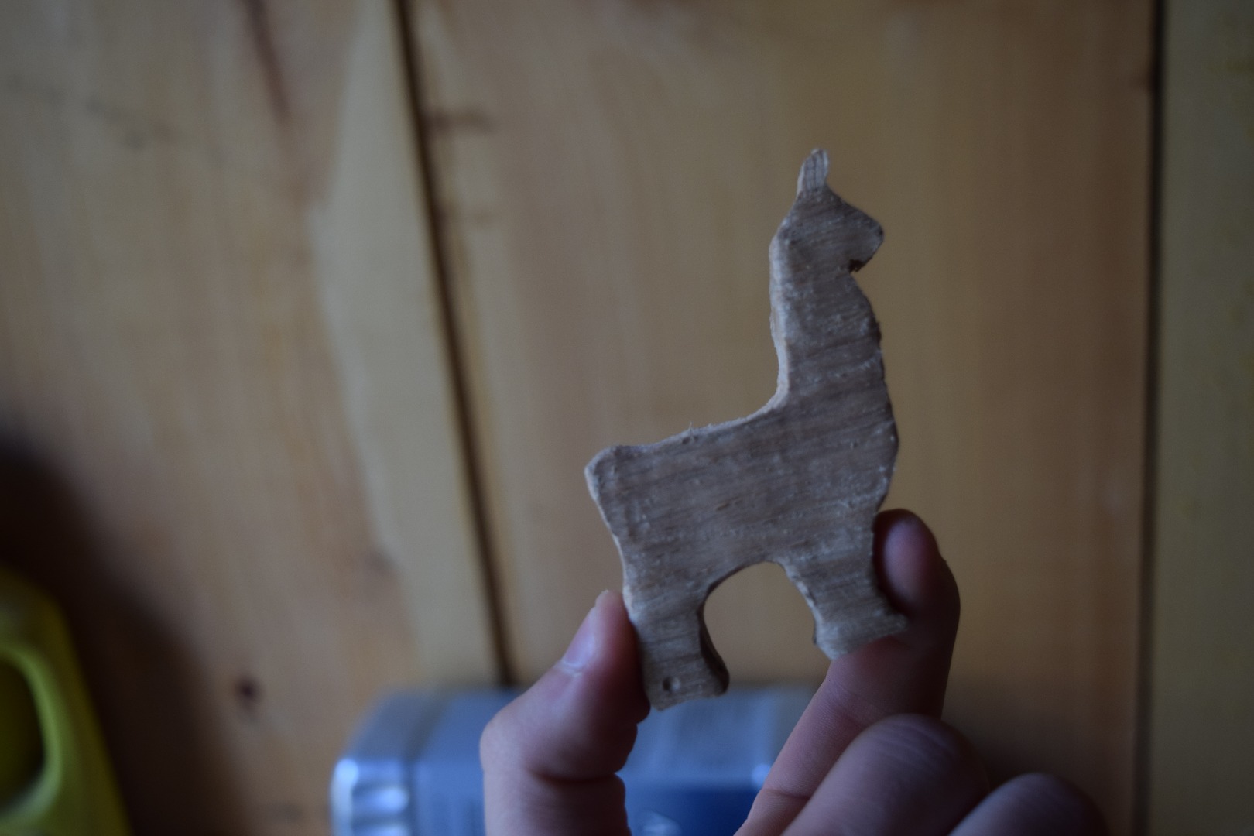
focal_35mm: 46
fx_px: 1620
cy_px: 418
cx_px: 627
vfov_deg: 28.9
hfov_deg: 42.3
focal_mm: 31
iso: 400
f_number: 4.2
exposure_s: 1/60
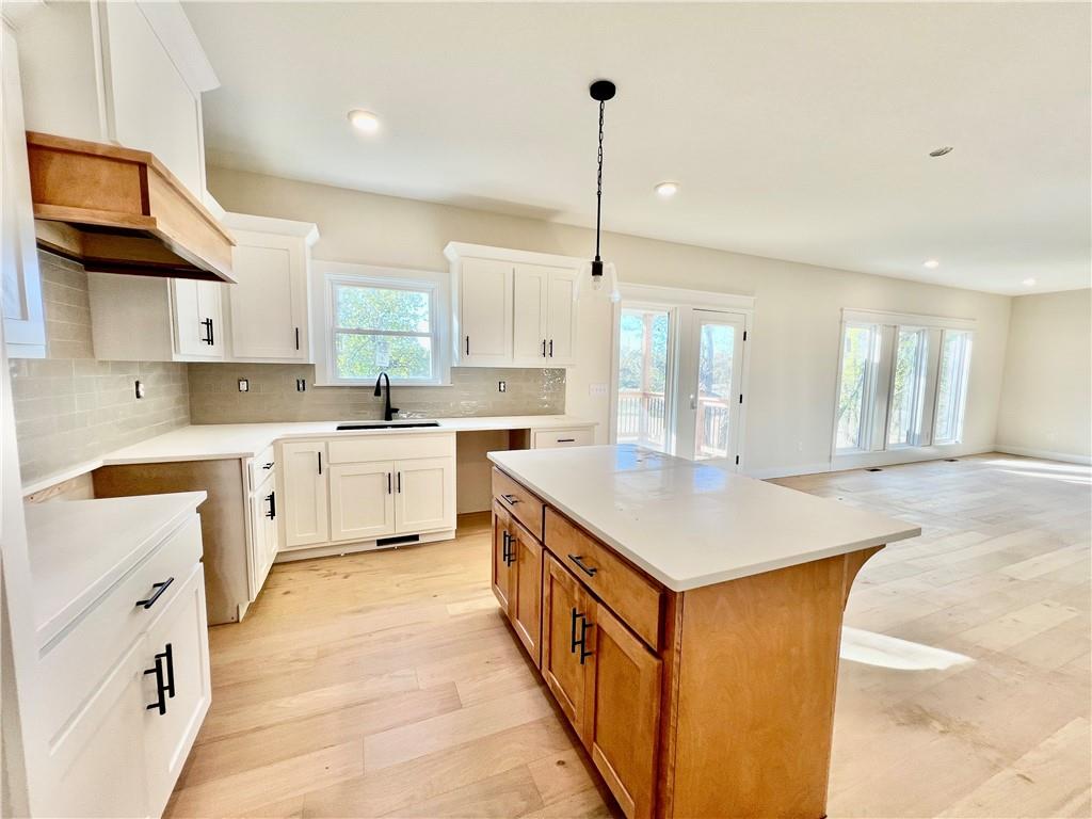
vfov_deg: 89.9
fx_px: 410
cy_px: 410
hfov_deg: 106.2
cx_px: 546
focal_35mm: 13
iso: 40
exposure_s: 1/120
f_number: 1.8
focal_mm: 1.57
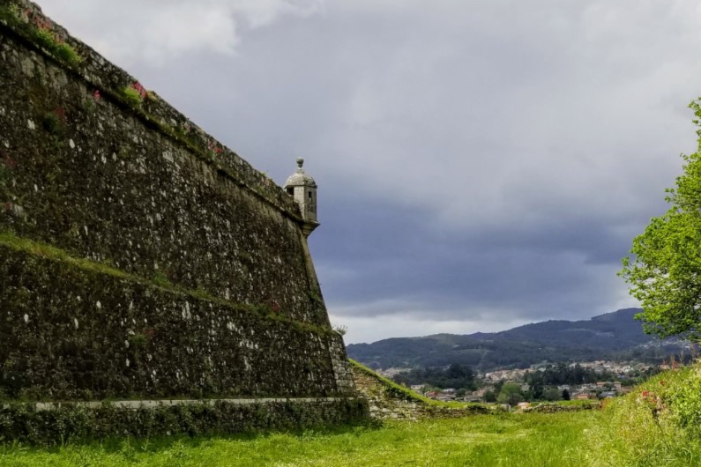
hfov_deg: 38.1
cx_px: 608
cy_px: 298
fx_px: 954
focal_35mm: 49
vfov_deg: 27.4
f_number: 1.7
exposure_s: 1/3312
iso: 50
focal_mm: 4.3
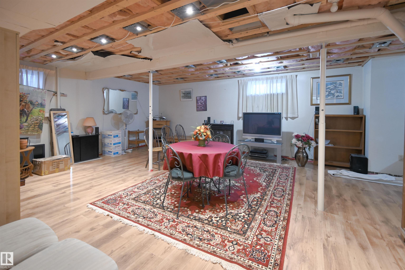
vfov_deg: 77.3
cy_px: 135
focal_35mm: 15
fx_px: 169
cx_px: 202
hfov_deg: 100.4
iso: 1000
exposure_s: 1/15
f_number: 4.5
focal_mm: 10
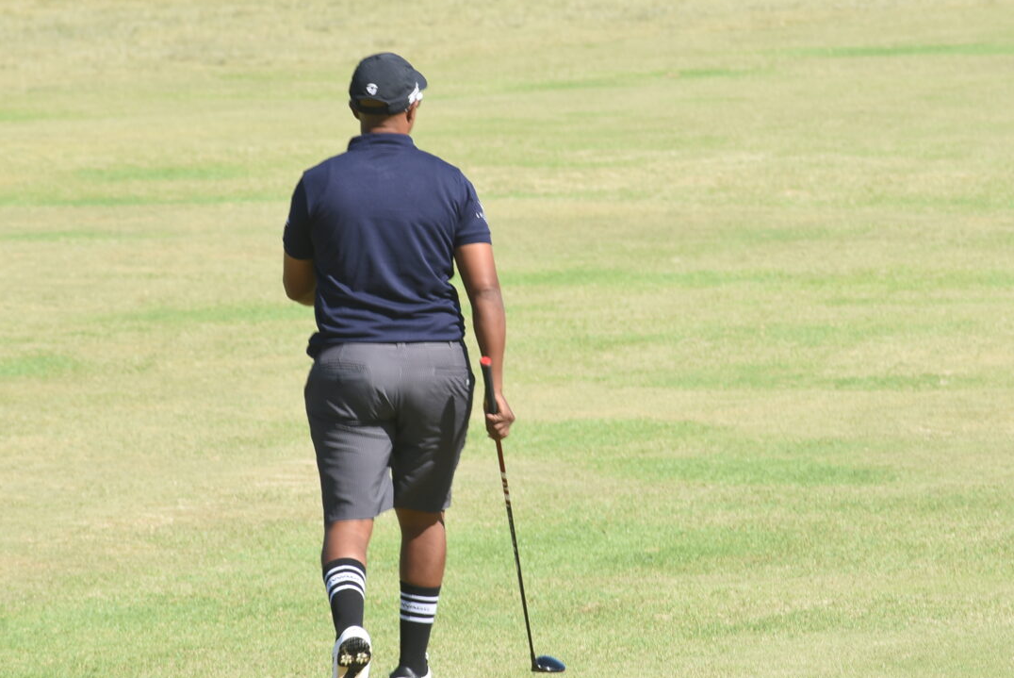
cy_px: 299
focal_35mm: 418
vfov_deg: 3.3
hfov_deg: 4.9
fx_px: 11773
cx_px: 479
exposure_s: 1/160
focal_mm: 195
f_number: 9
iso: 100
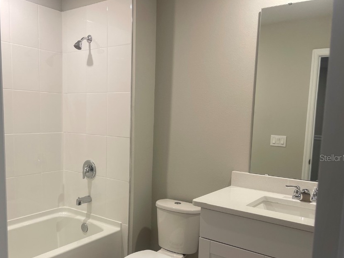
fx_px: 308
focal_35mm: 31
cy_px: 158
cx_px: 146
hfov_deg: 58.1
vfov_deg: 45.1
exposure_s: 1/60
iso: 64
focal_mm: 5.1
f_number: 1.6
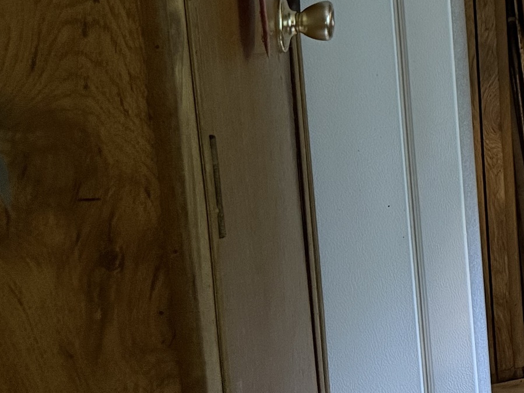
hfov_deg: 20.1
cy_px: -202
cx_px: 811
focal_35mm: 82
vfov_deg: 16.4
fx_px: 1241
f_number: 1.78
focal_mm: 6.76
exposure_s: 1/30
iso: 1250
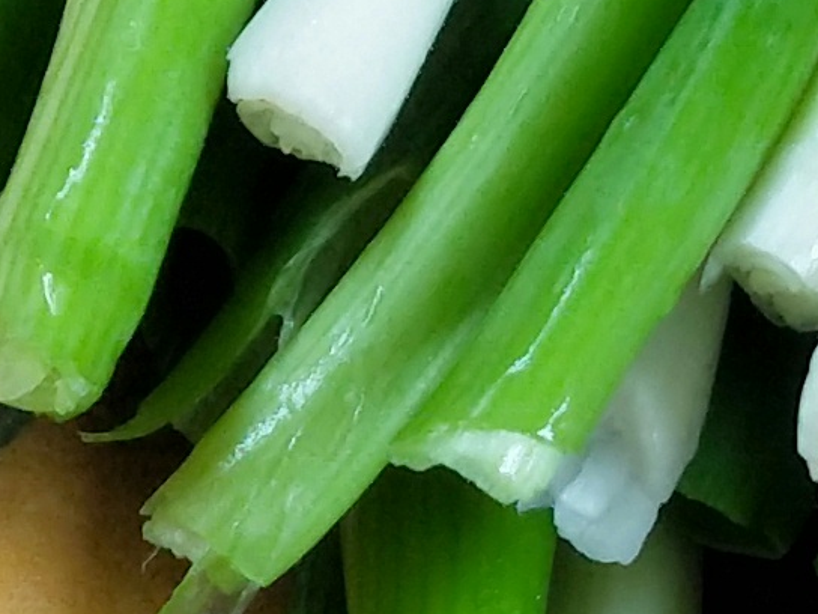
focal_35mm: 150
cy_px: 197
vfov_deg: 9.9
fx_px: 3545
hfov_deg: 13.1
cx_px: 722
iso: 56
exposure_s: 1/50
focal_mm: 4.27
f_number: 1.7
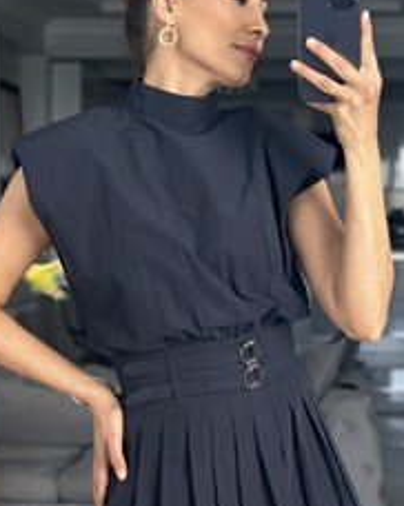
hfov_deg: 14.8
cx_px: 213
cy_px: 355
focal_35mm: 104
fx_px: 1556
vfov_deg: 18.4
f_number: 1.78
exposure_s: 1/174
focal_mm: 6.86
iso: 80
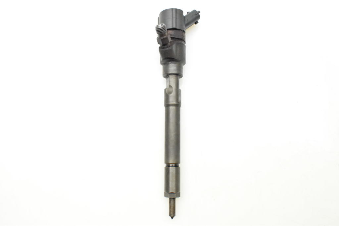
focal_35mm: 33
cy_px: 113
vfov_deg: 39.9
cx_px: 170
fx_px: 311
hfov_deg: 57.2
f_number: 9
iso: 6400
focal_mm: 22
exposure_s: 1/500
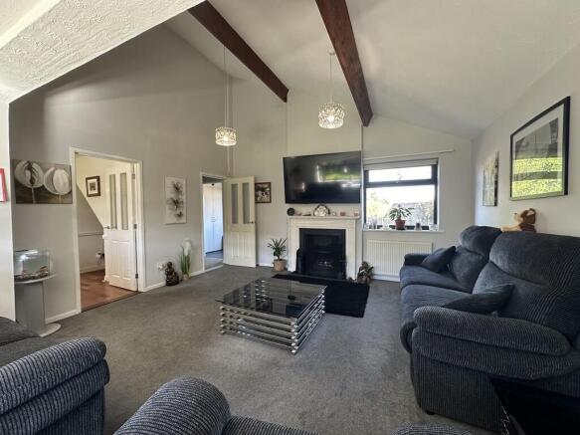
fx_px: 235
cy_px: 218
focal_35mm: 14
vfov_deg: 85.7
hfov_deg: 102.1
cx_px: 290
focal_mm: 2.22
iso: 160
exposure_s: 1/100
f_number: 2.2
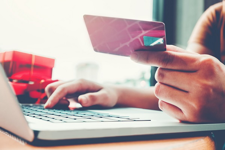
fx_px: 306
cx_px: 112
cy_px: 75
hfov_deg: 40.3
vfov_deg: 27.5
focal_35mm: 49
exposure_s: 1/50
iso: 320
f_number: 5
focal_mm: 32.9
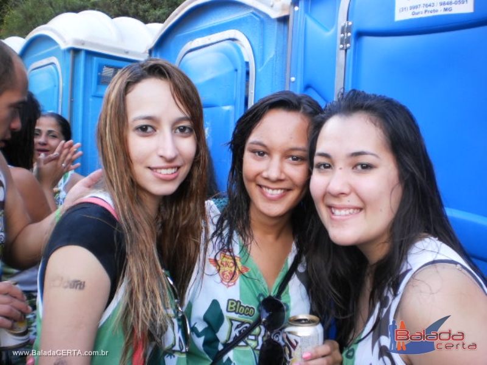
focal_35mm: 36
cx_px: 244
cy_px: 182
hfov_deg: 51.4
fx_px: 506
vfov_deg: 39.7
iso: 100
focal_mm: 6.3
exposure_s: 1/60
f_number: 3.1
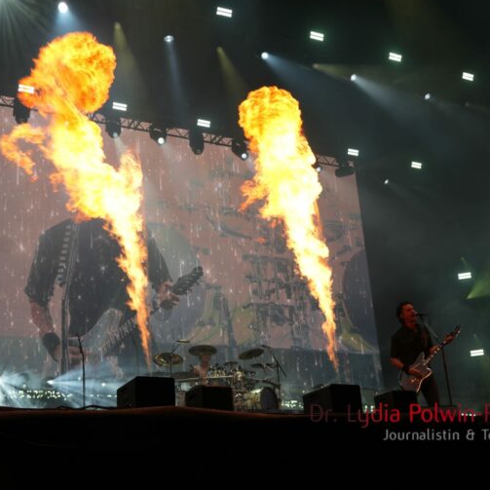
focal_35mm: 49
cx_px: 257
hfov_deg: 34.9
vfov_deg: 34.9
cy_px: 245
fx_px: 779
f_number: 6.3
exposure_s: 1/125
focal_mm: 25
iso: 100
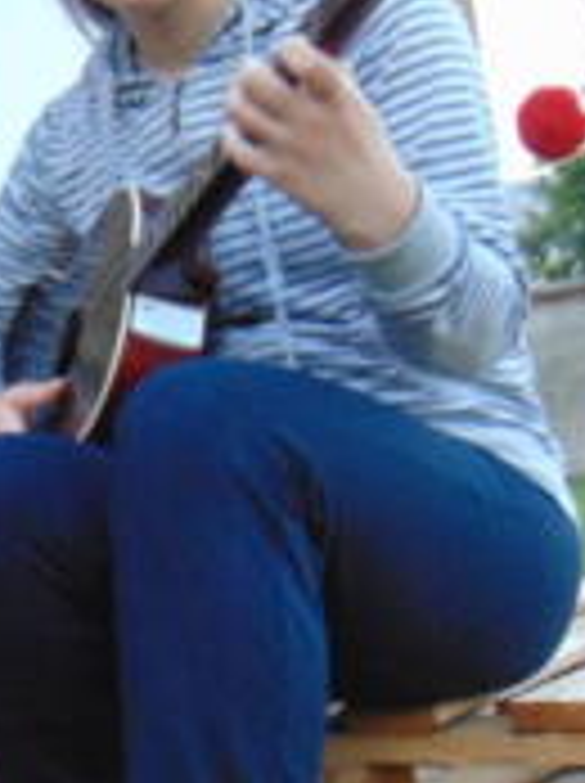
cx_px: 9
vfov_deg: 27.0
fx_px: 1626
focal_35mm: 72
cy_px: 443
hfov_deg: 19.8
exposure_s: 1/30
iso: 400
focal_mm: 4.5
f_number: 3
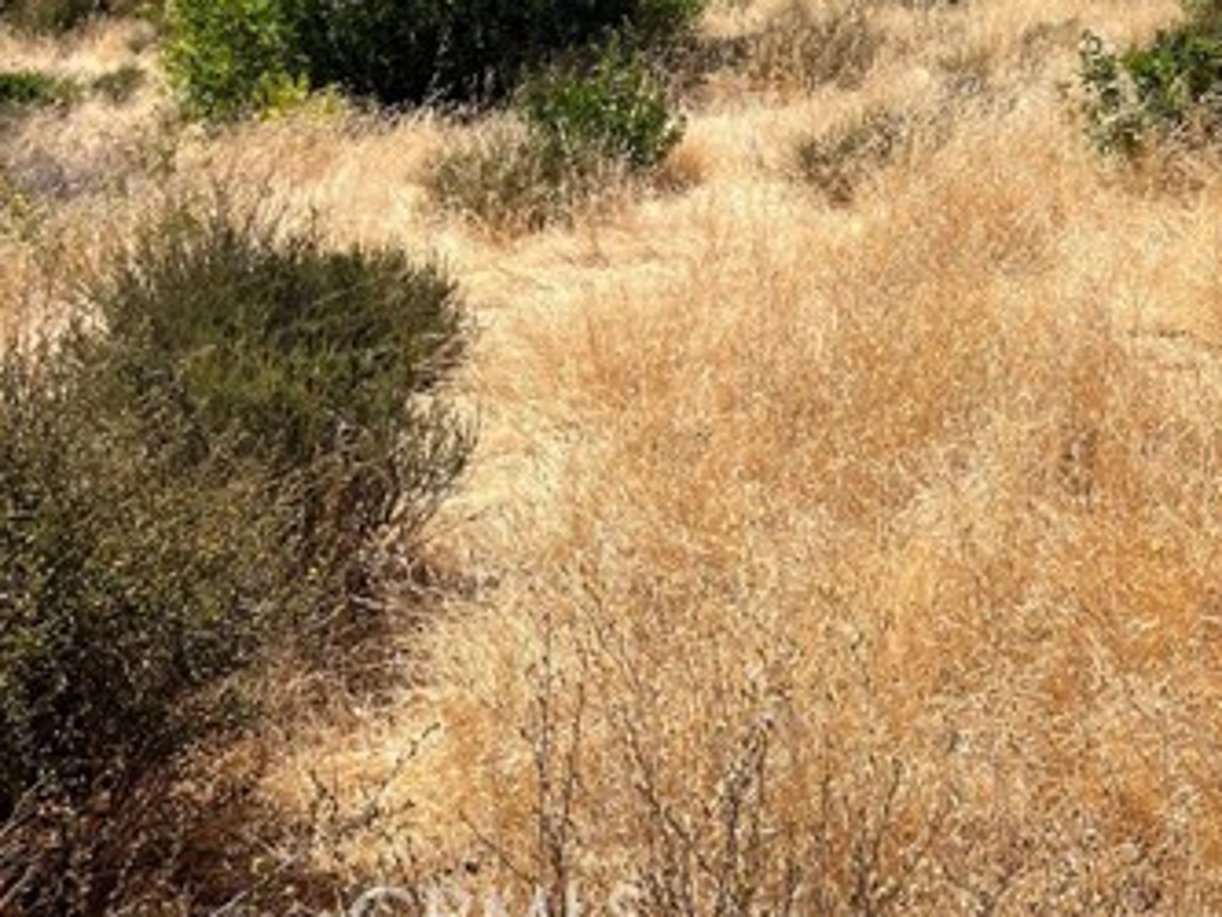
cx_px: 1156
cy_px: 92
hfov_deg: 35.4
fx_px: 1766
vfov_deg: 28.0
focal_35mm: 50
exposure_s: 1/3049
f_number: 1.6
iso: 50
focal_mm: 5.1
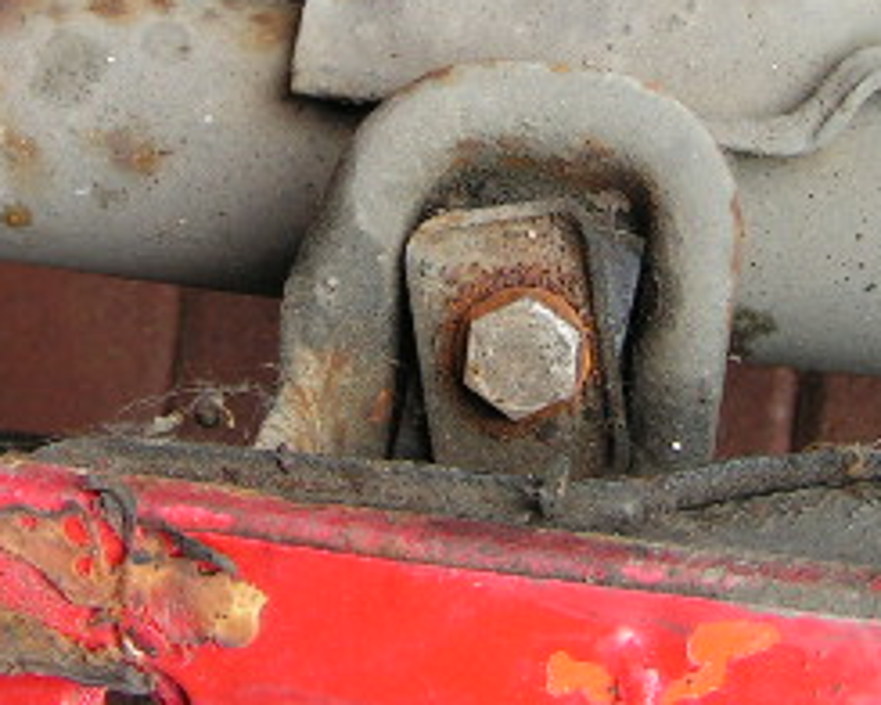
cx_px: 396
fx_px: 2529
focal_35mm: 97
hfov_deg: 19.8
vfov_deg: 15.5
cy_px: -43
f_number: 2.8
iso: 50
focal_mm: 6.3
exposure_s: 1/40
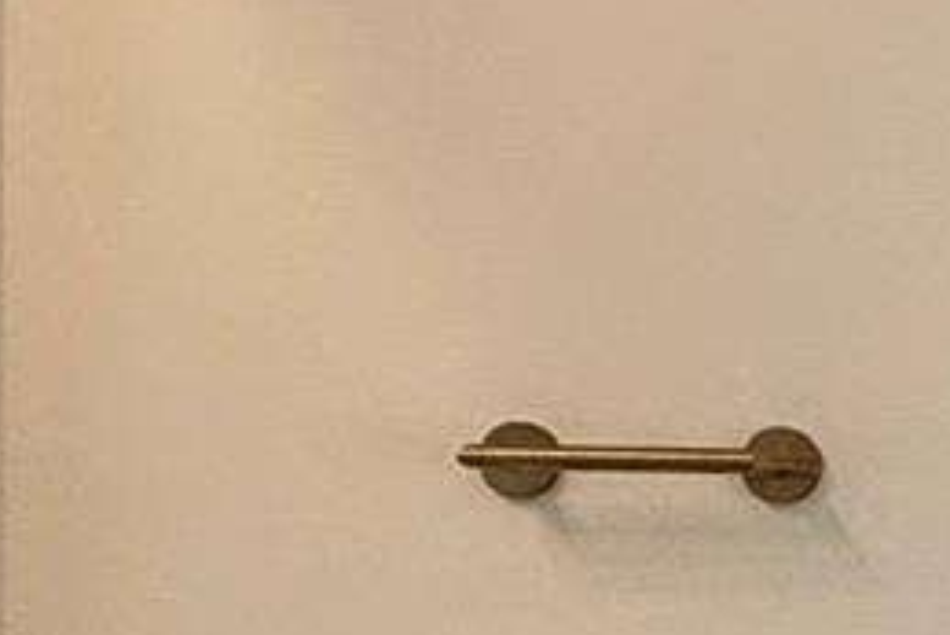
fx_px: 3036
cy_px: 602
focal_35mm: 115
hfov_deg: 14.3
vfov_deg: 11.8
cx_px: 1995
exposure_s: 1/120
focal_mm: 2.22
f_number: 2.2
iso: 64
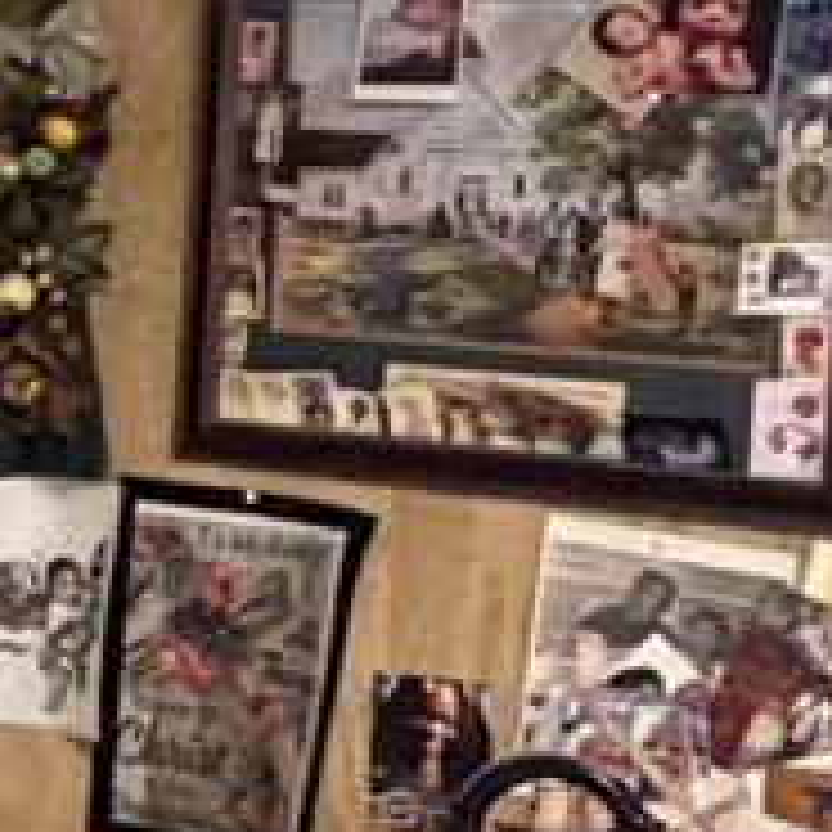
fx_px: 2910
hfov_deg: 13.4
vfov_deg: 16.3
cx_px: -940
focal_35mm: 107
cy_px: 310
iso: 640
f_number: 2.2
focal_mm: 2.22
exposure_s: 1/60
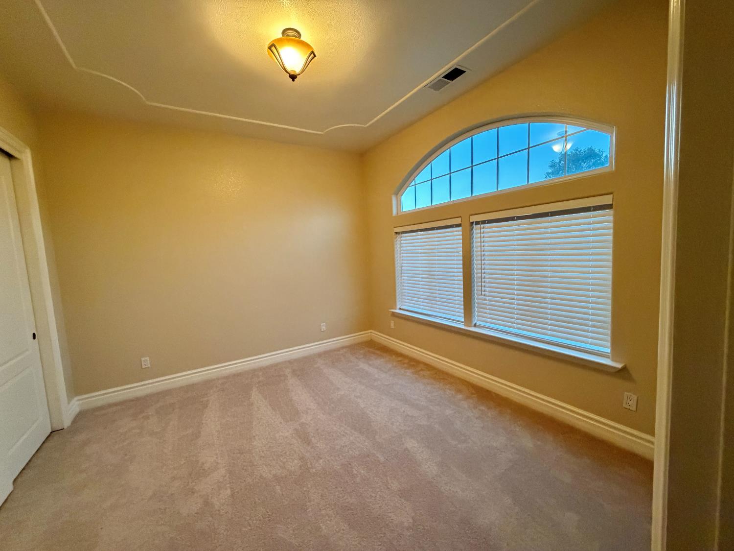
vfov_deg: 85.7
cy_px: 276
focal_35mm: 14
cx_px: 367
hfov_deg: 102.1
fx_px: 297
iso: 640
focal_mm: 2.22
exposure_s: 1/60
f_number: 2.2
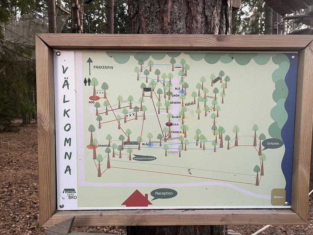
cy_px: 130
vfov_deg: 48.2
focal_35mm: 29
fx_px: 262
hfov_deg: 61.5
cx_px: 172
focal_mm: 5.1
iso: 320
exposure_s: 1/60
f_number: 1.6
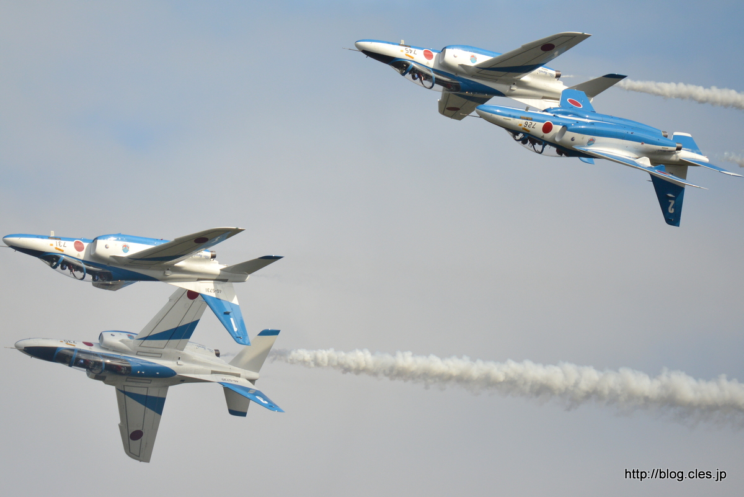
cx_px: 372
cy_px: 248
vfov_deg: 3.4
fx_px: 8269
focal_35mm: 400
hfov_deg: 5.2
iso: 560
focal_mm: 400
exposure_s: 1/4000
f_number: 5.6
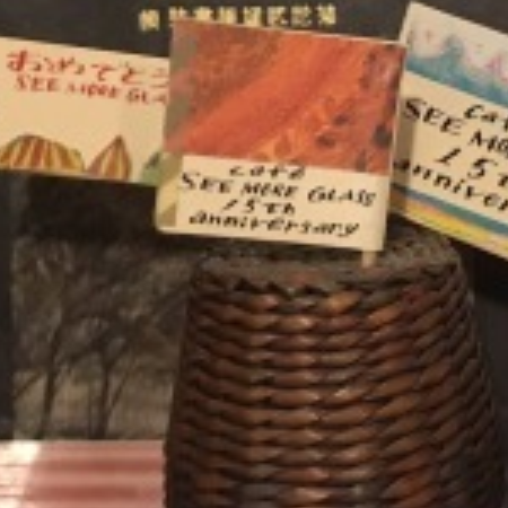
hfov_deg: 19.9
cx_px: 427
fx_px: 1428
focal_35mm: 86
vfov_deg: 20.0
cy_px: 108
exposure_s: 1/13
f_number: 1.8
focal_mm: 3.99
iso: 100
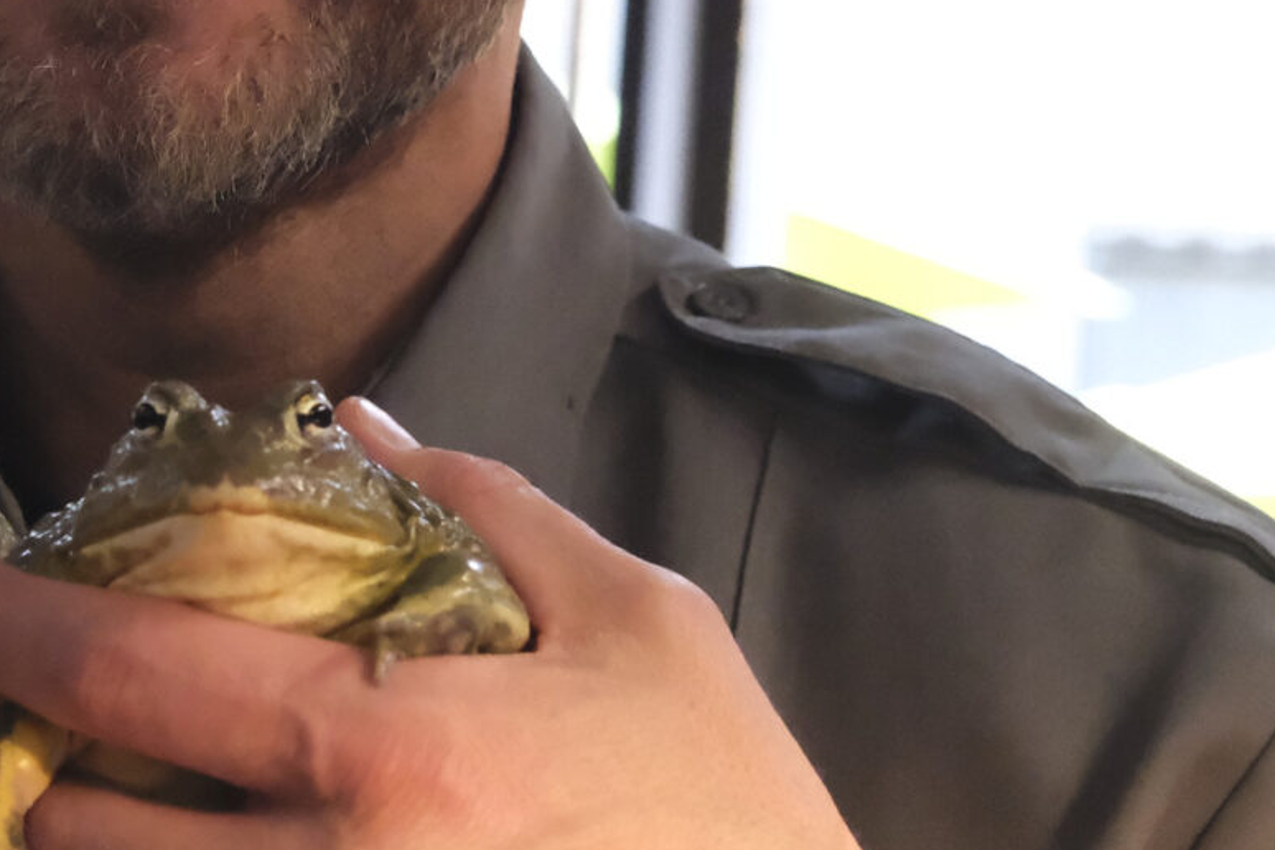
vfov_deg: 9.8
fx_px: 4923
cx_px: 349
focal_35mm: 139
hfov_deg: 14.7
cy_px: 119
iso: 10000
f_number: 3.6
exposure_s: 1/160
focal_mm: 28.3
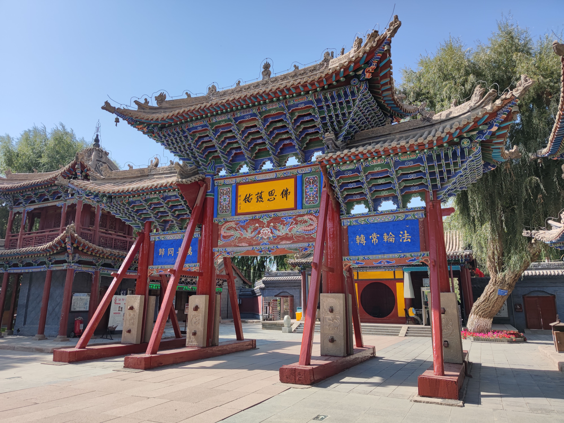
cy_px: 212
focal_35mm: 25
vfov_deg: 54.9
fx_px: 407
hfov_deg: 69.4
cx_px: 282
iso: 50
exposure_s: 1/1816
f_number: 1.85
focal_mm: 6.78
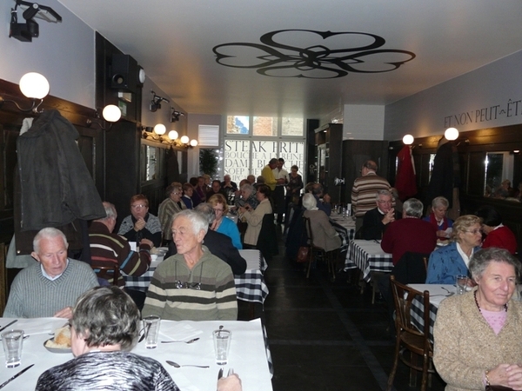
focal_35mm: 28
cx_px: 261
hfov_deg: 63.4
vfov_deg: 49.7
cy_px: 196
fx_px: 422
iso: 160
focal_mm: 4.6
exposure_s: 1/30
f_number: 2.8
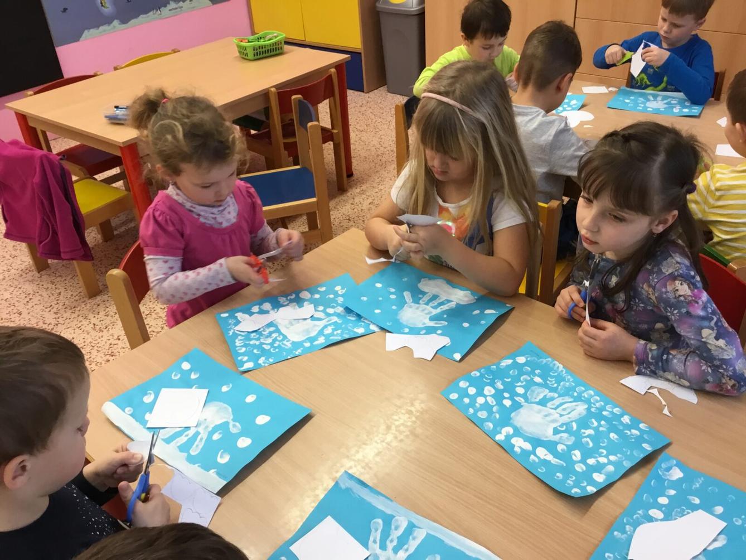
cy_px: 280
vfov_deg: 45.5
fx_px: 668
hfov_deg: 58.3
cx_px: 373
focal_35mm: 31
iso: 80
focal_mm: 3.3
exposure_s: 1/33
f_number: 2.4
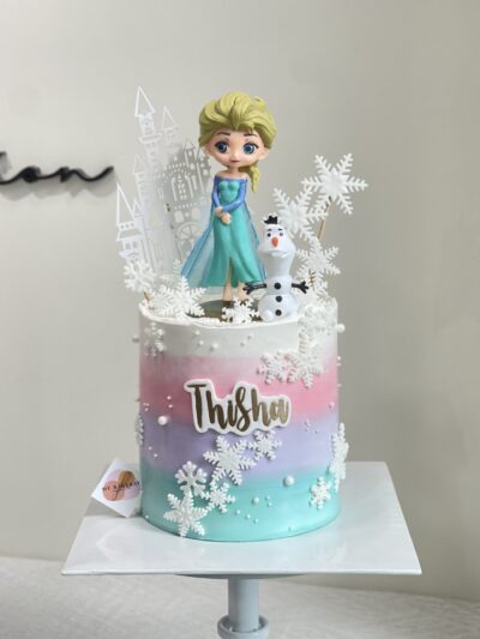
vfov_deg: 30.3
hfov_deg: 22.9
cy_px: 320
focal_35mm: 64
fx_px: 1183
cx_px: 240
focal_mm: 7.5
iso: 100
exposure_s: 1/100
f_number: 2.2
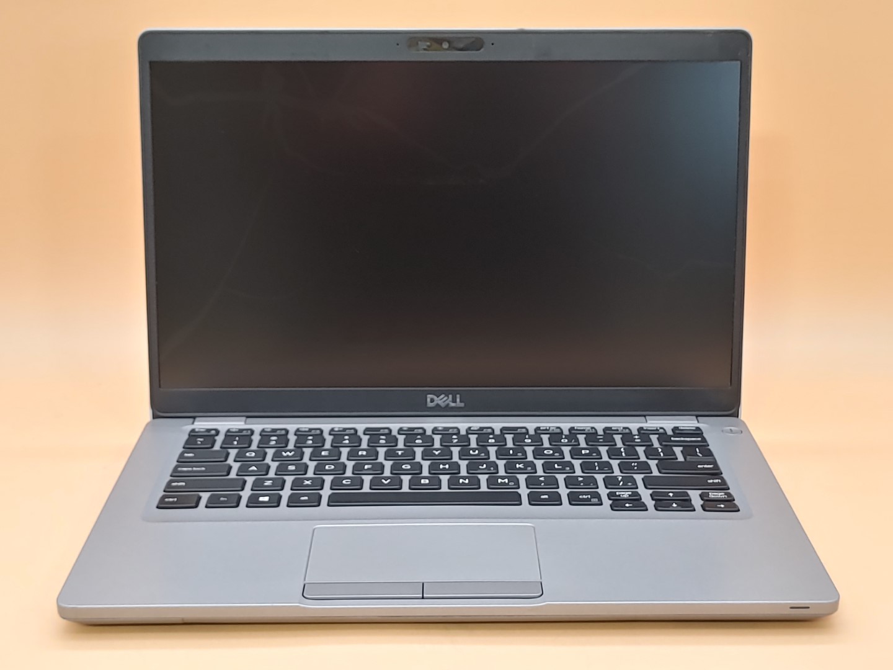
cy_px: 335
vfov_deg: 25.7
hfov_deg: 33.8
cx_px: 446
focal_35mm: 57
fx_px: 1470
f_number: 1.8
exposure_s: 1/60
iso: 100
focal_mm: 4.36
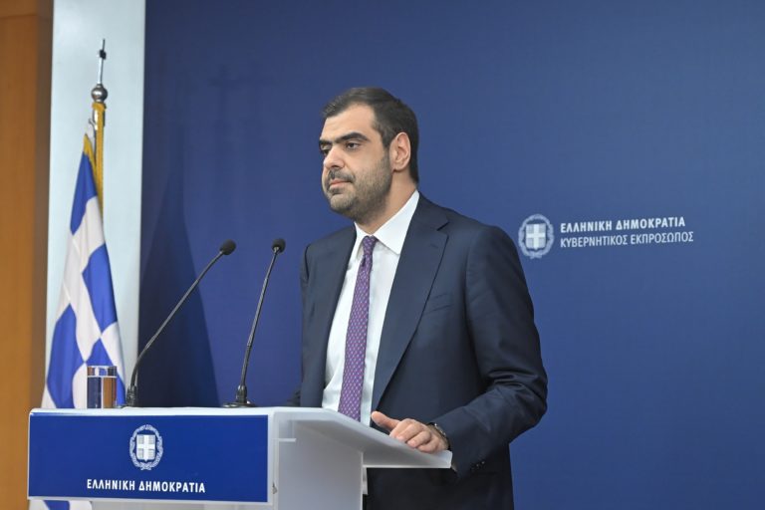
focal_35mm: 145
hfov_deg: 14.2
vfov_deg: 9.5
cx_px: 382
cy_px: 255
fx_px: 3081
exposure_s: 1/250
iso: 2800
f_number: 4.5
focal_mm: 97
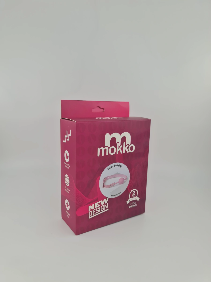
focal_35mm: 25
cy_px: 141
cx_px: 106
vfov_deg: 69.4
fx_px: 203
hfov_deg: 54.9
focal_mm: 7
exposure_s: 1/325
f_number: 1.8
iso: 50
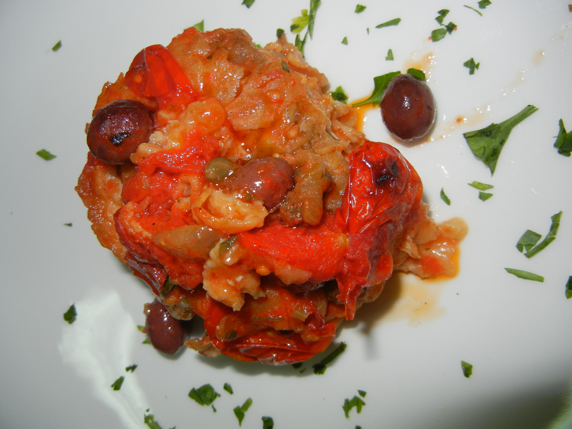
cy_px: 214
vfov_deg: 46.8
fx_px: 496
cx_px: 286
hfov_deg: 60.0
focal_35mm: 30
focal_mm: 5.4
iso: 200
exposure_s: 1/30
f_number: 7
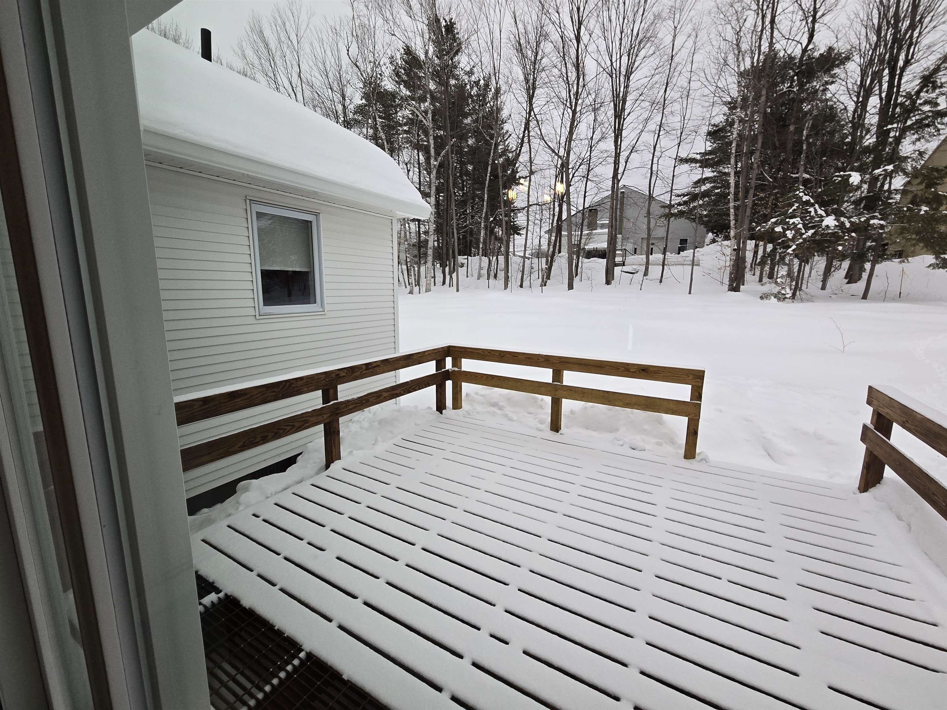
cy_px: 355
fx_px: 356
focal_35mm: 13
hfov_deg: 106.2
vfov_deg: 89.9
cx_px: 474
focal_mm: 2.2
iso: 100
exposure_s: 1/719
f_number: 2.2
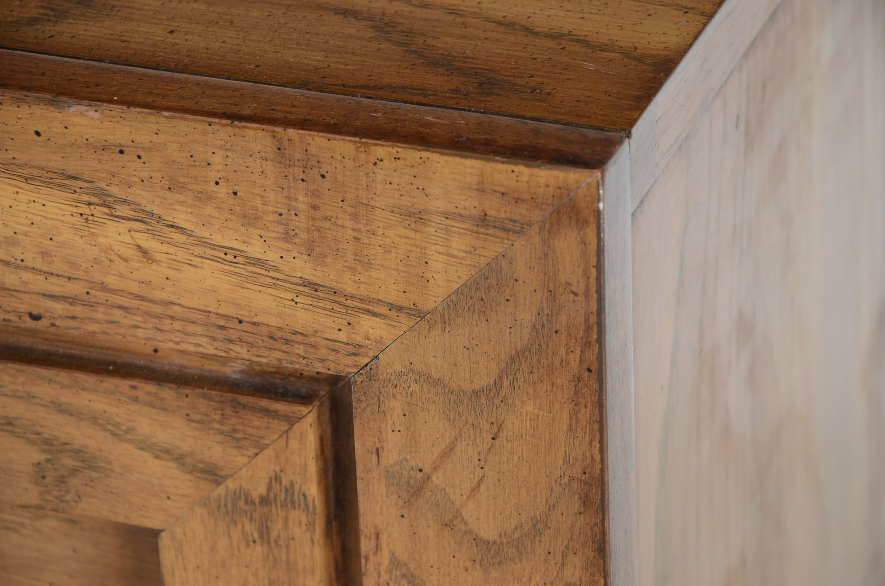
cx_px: 442
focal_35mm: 158
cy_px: 293
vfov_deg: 8.7
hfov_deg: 13.1
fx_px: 3864
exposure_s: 1/80
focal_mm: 105
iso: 125
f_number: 6.3
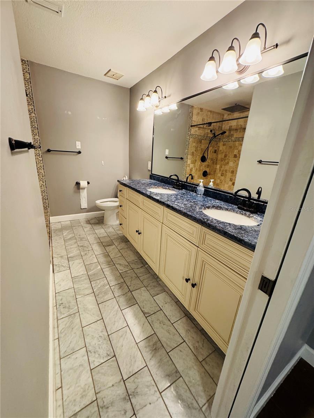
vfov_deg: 102.1
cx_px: 157
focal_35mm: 14
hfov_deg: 85.7
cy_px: 209
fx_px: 169
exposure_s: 1/60
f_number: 2.2
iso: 400
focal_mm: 2.22
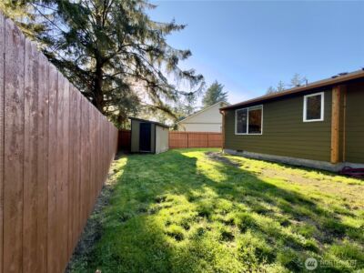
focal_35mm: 14
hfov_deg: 102.1
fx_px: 147
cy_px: 136
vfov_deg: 85.7
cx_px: 182
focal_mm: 2.22
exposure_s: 1/162
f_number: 2.2
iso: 25
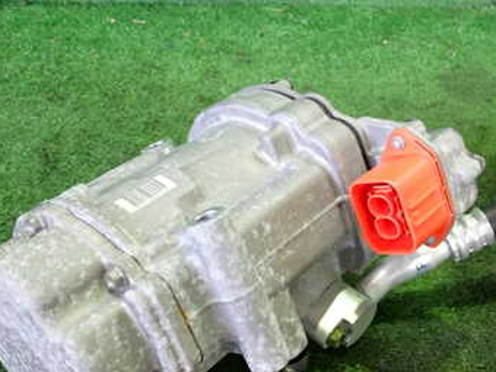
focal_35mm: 53
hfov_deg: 36.1
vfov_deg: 27.1
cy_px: 282
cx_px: 293
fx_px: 759
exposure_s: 1/30
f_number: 2.3
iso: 500
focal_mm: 5.4
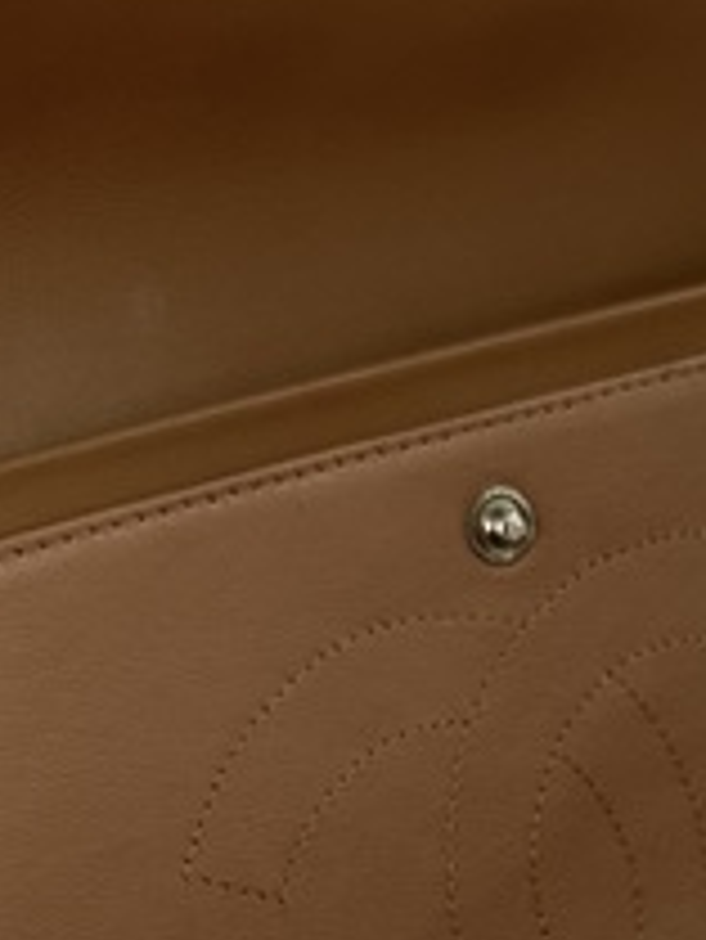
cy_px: 1480
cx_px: 1021
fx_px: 2499
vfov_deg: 18.4
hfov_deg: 15.0
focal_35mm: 92
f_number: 1.78
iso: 250
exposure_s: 1/100
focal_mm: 6.86
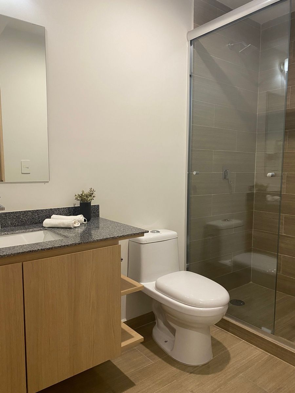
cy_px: 196
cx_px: 148
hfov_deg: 53.1
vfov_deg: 67.3
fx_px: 295
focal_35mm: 26
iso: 160
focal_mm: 4.25
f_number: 1.8
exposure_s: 1/60
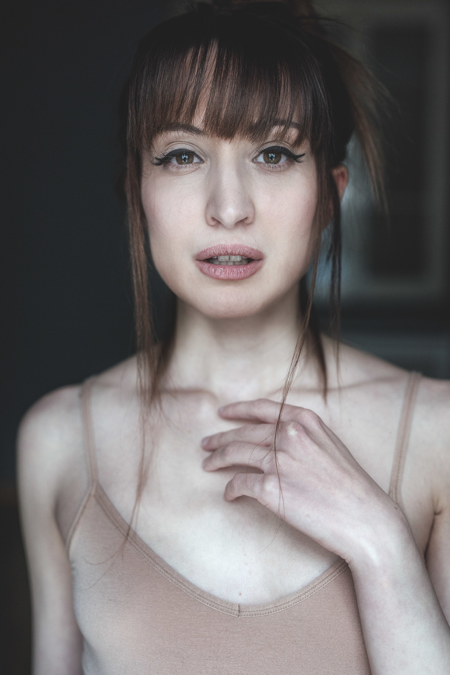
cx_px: 225
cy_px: 338
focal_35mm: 50
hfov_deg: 27.0
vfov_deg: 39.6
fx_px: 937
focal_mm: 50
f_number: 2.5
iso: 640
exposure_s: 1/100
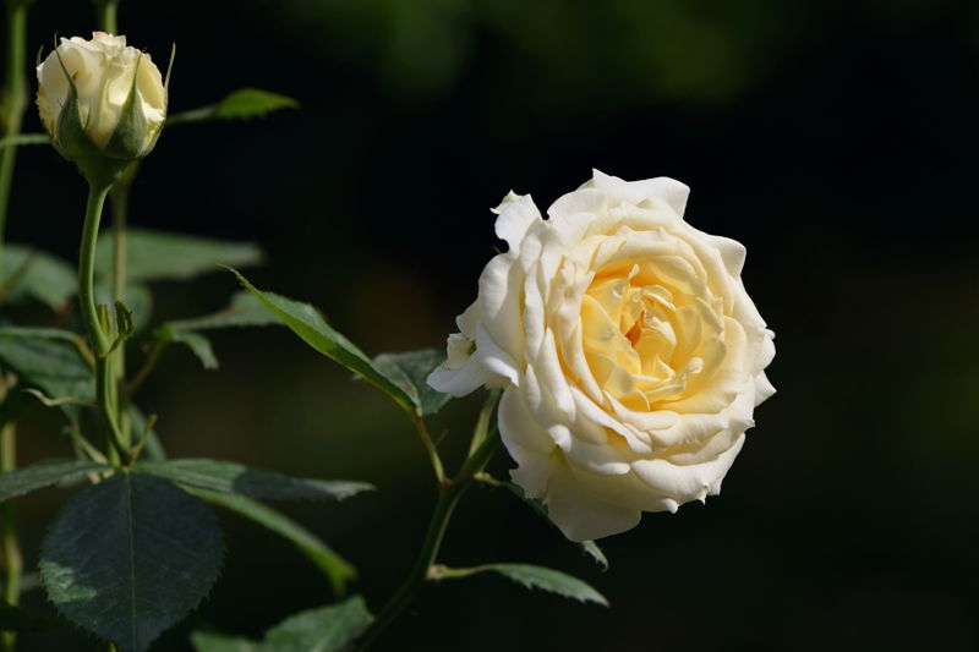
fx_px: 5437
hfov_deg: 10.3
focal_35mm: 200
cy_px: 326
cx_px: 490
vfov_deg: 6.9
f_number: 5.6
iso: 100
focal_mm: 200
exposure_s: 1/500
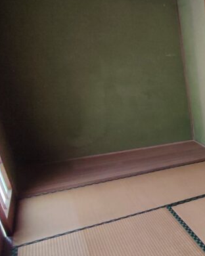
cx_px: 320
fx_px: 311
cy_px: 172
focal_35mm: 41
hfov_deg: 25.5
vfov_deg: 44.1
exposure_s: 1/33
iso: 161
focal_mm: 1.65
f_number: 2.2
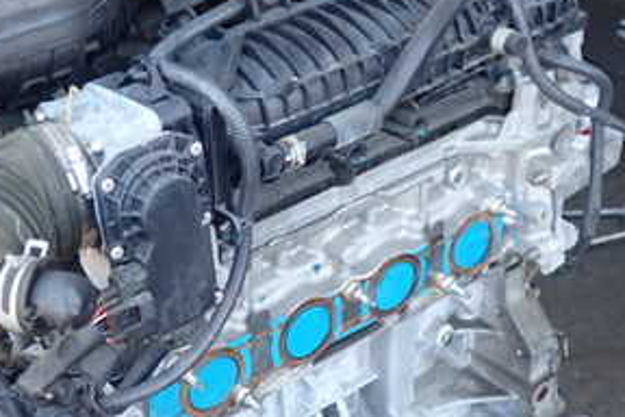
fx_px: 1128
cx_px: 202
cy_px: 282
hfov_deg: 30.7
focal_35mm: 65
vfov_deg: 20.8
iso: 200
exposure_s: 1/125
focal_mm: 5.4
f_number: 2.3
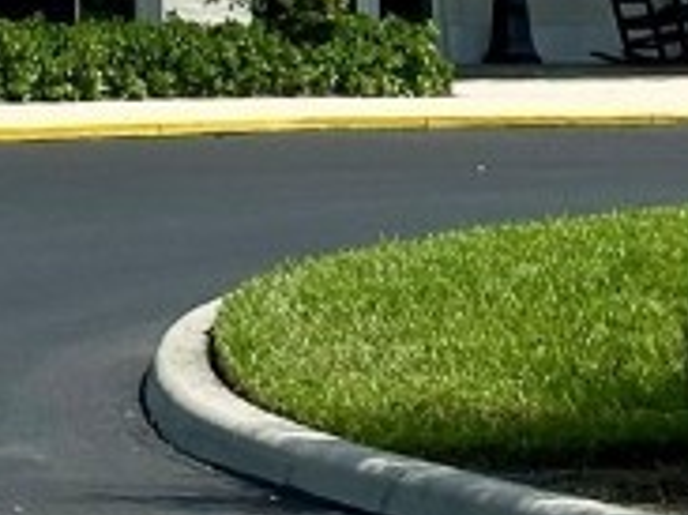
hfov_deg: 7.1
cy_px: -628
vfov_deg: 5.4
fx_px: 5343
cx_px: -703
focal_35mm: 269
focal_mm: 6.86
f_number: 1.78
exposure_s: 1/7634
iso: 64
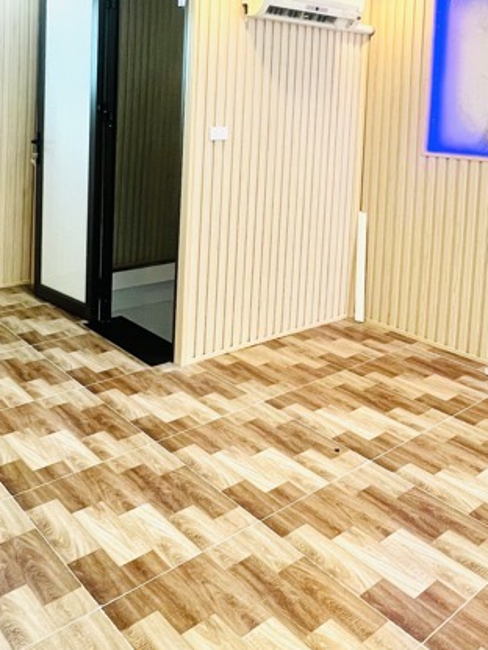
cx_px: 206
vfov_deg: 53.7
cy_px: 148
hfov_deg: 44.0
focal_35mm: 32
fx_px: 601
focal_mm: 1.57
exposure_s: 1/100
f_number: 1.8
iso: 160
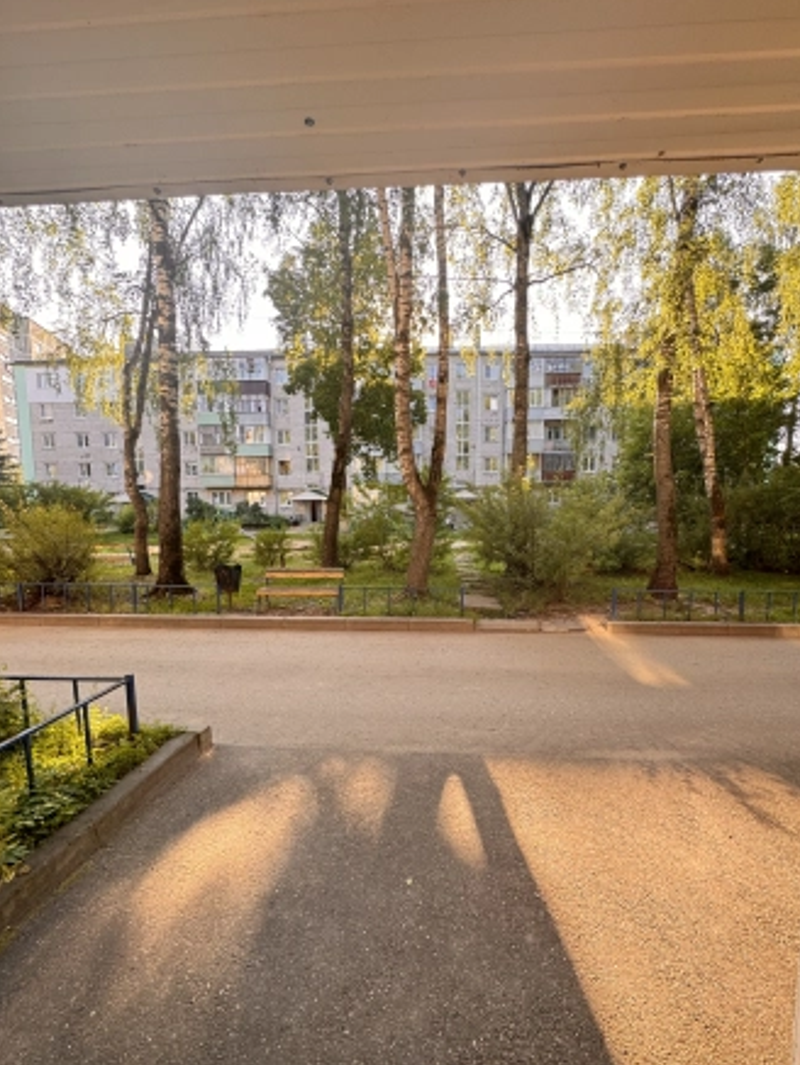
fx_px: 462
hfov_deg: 81.7
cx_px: 421
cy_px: 553
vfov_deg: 98.1
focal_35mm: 15
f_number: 2.2
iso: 64
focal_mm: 2.22
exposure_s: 1/99
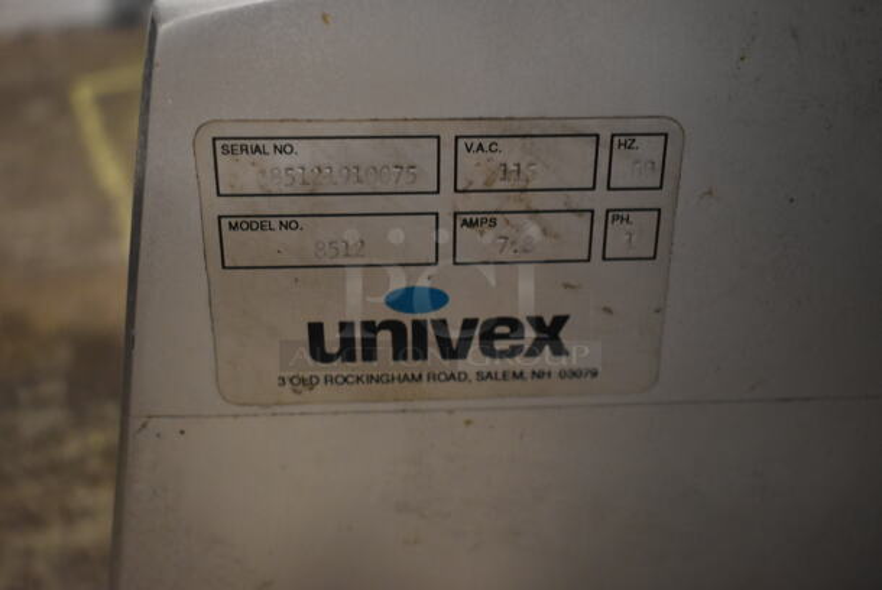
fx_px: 1104
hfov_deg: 43.6
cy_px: 295
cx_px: 441
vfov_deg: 29.9
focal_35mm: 45
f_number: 4.2
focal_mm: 30
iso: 2200
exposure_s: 1/50
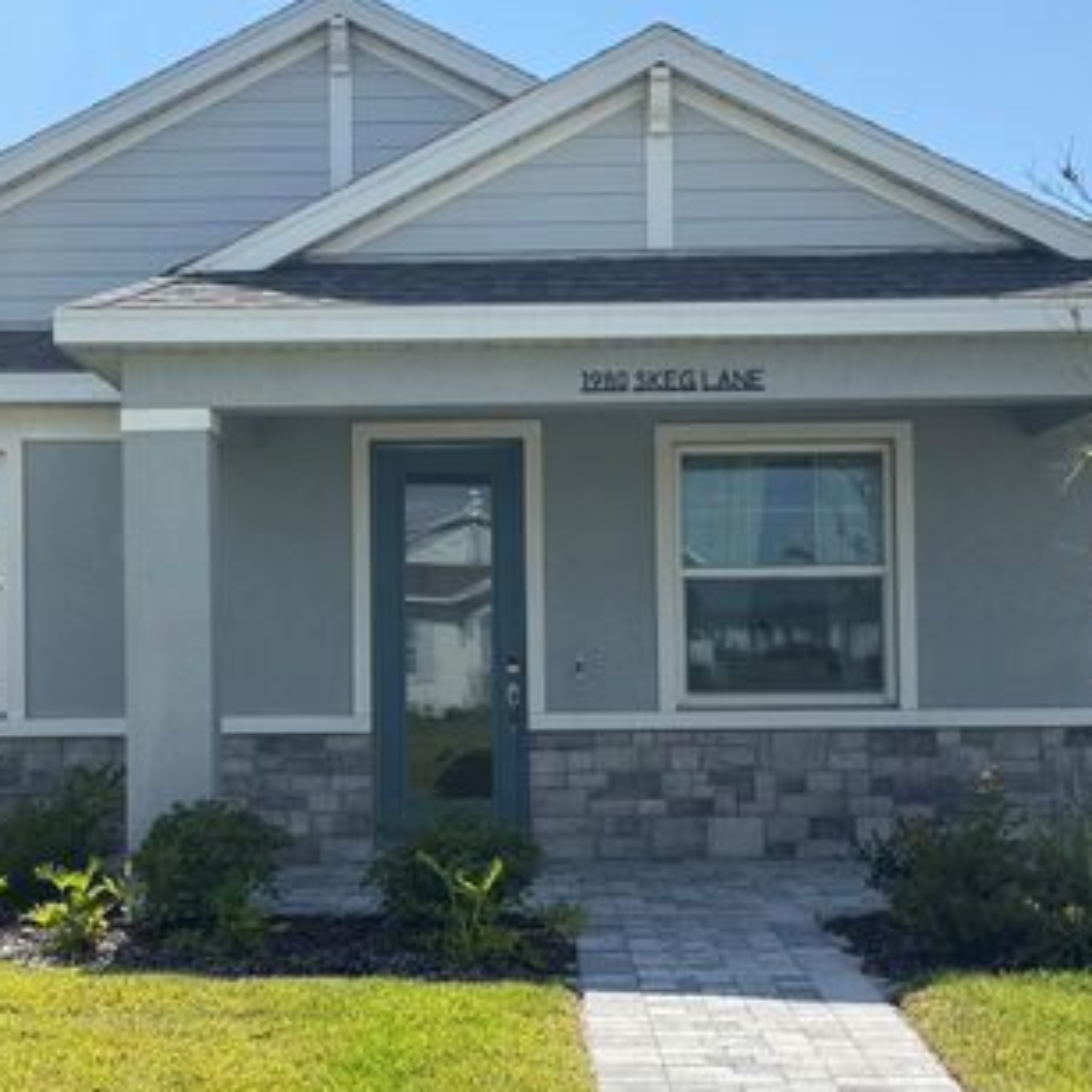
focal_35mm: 69
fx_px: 2463
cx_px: 470
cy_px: 546
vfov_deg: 25.0
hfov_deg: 25.0
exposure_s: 1/4310
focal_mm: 6.76
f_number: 1.78
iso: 64
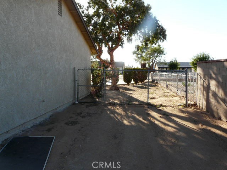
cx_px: 114
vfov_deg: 49.7
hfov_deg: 63.4
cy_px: 85
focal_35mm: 28
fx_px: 184
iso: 100
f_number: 4.5
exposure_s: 1/200
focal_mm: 4.6
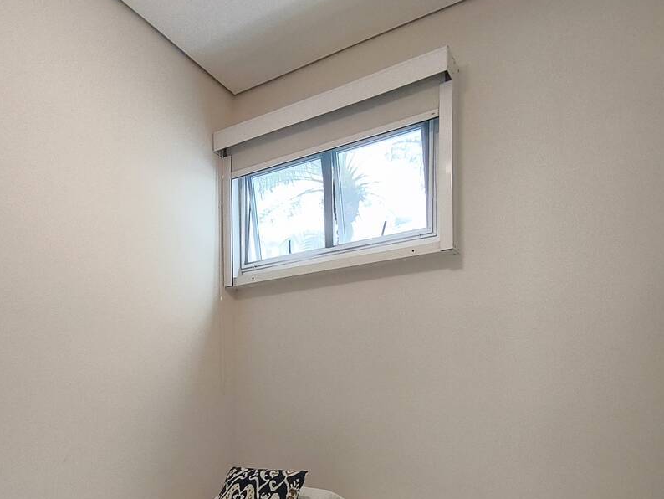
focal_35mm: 29
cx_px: 265
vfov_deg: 45.1
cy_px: 419
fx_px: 556
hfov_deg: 61.1
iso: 160
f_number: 2.2
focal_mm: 1.65
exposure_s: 1/30
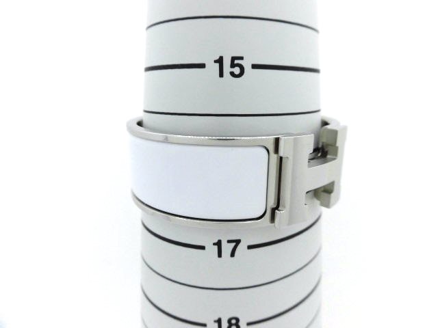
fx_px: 304
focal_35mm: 24
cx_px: 219
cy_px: 164
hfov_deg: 71.6
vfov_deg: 56.8
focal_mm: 4.3
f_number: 3.1
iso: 160
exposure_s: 1/80
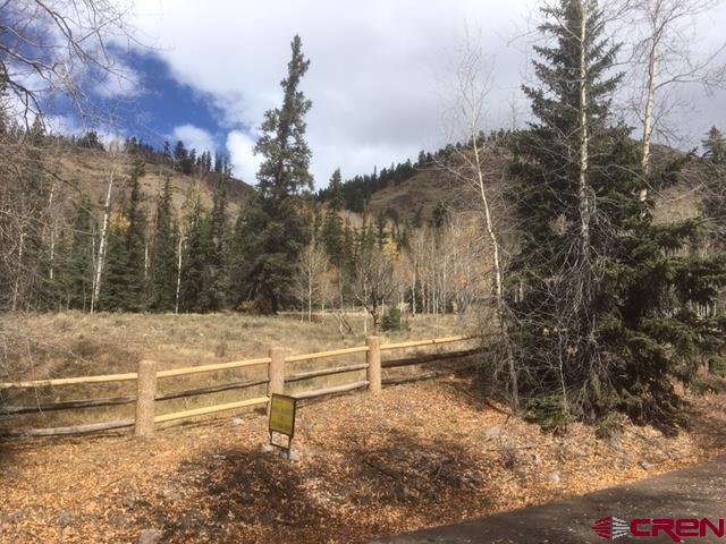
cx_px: 363
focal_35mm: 29
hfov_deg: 61.7
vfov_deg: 48.2
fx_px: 608
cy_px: 272
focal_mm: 4.15
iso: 25
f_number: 2.2
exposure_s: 1/2024
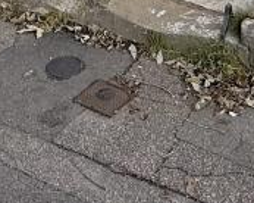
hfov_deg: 23.5
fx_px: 608
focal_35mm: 81
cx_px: 81
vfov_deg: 13.9
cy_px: -269
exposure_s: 1/985
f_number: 2.2
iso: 50
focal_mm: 2.22
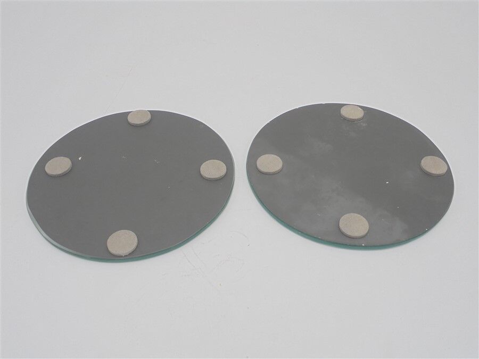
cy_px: 180
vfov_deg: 41.8
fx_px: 470
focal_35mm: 34
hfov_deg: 54.0
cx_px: 240
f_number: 4
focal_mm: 6.1
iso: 100
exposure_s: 1/200
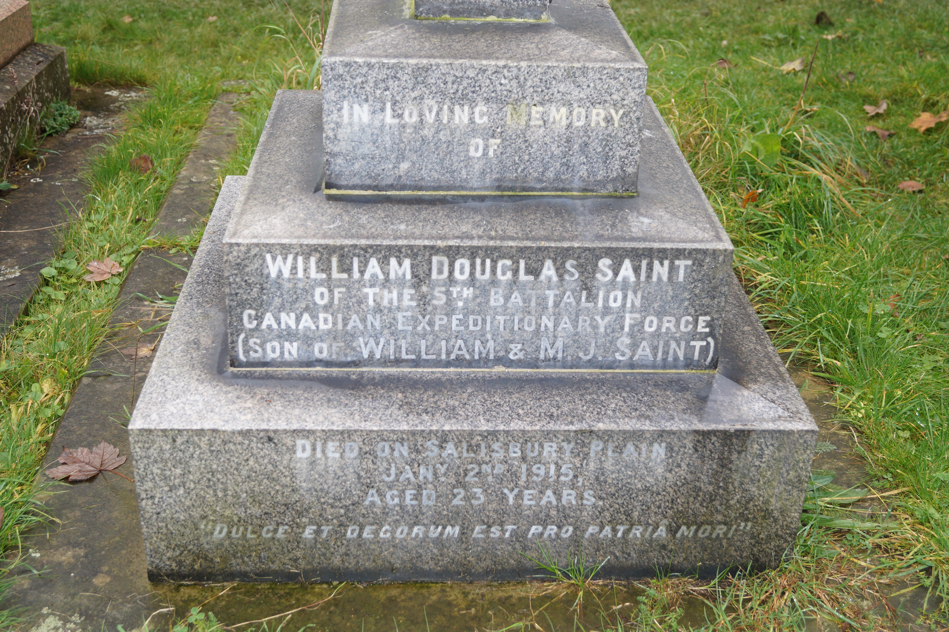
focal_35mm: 42
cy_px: 316
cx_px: 474
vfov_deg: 31.9
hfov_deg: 46.4
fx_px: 1107
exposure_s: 1/60
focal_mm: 28
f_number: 4.5
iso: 400
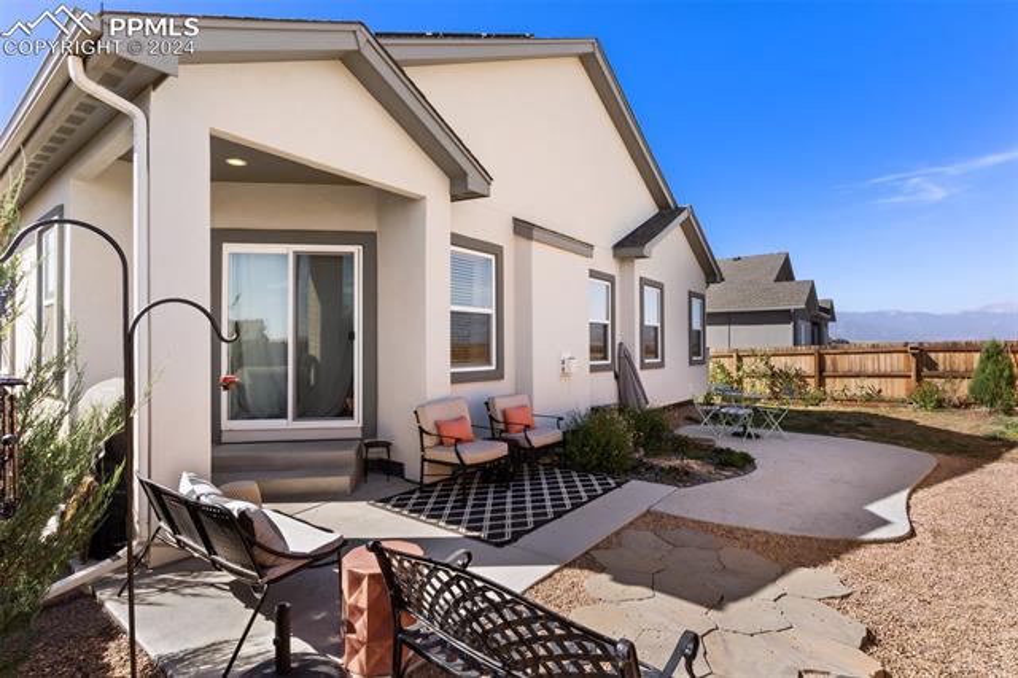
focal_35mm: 17
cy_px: 339
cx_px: 509
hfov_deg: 93.3
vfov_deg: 70.4
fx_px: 480
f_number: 11
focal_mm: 17
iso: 100
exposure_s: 1/40
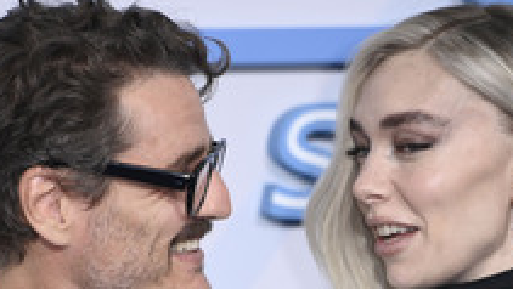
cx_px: 164
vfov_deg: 1.8
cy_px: 304
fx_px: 9147
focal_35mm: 672
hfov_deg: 3.2
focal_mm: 300
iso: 400
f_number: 5.6
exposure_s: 1/200
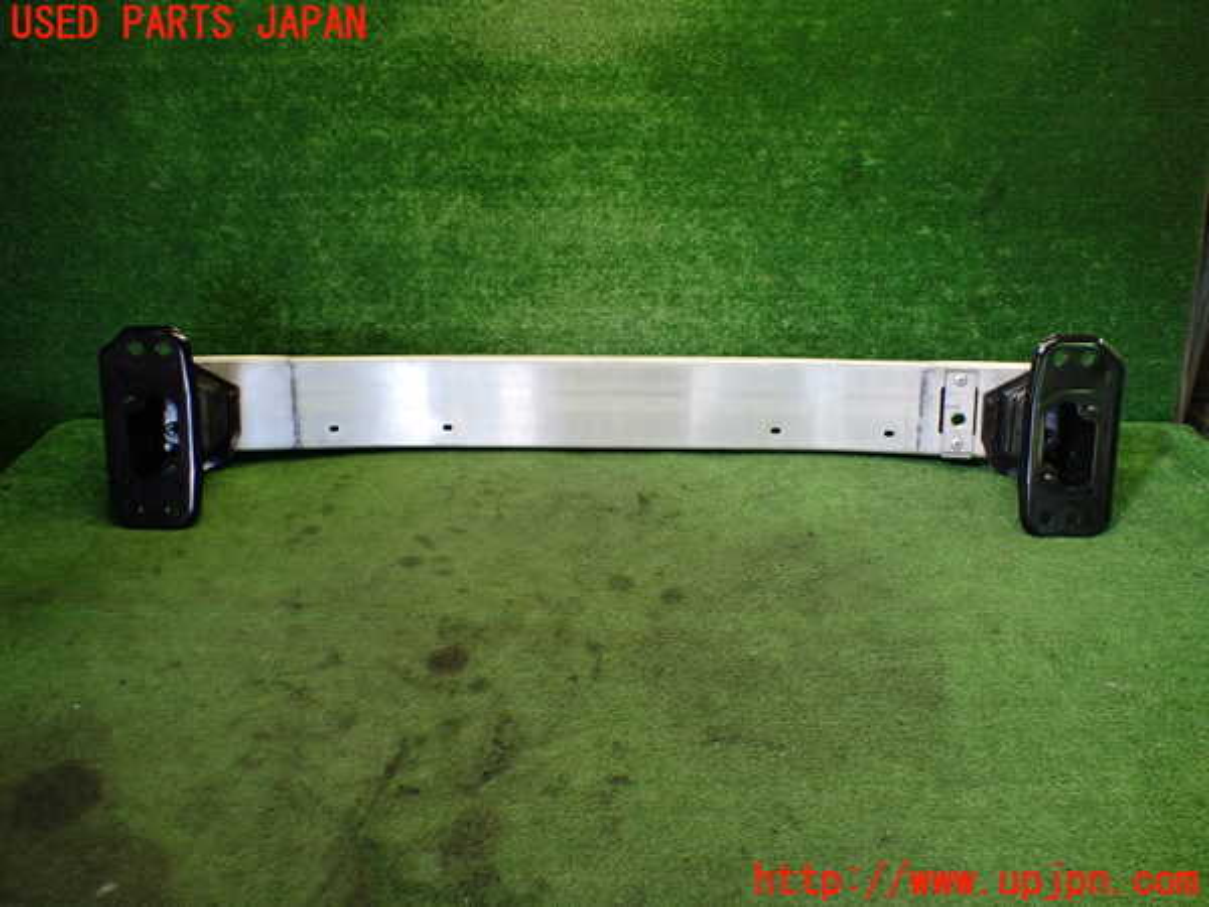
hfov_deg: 60.0
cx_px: 604
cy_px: 454
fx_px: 1048
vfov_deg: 46.8
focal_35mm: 30
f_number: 2.3
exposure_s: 1/125
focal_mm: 5.4
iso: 320
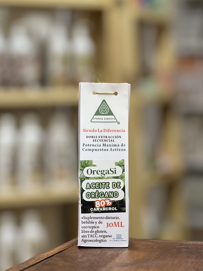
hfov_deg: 14.9
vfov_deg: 19.8
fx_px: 774
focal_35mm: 99
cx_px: 124
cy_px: 166
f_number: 2.8
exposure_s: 1/30
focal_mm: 9
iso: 400
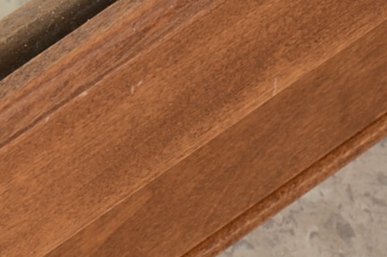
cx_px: -607
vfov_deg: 1.5
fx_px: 9677
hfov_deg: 2.3
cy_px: 476
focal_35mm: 902
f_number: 11
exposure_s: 1/200
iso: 125
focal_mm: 105
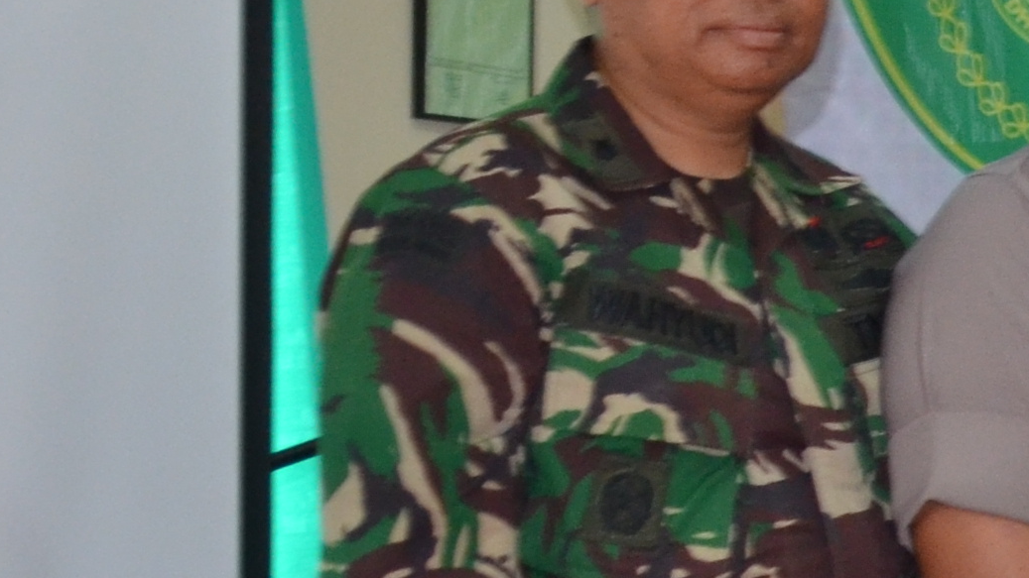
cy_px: 649
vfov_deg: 7.7
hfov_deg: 11.6
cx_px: 2385
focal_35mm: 156
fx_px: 4269
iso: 800
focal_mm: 21
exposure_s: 1/60
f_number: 3.8
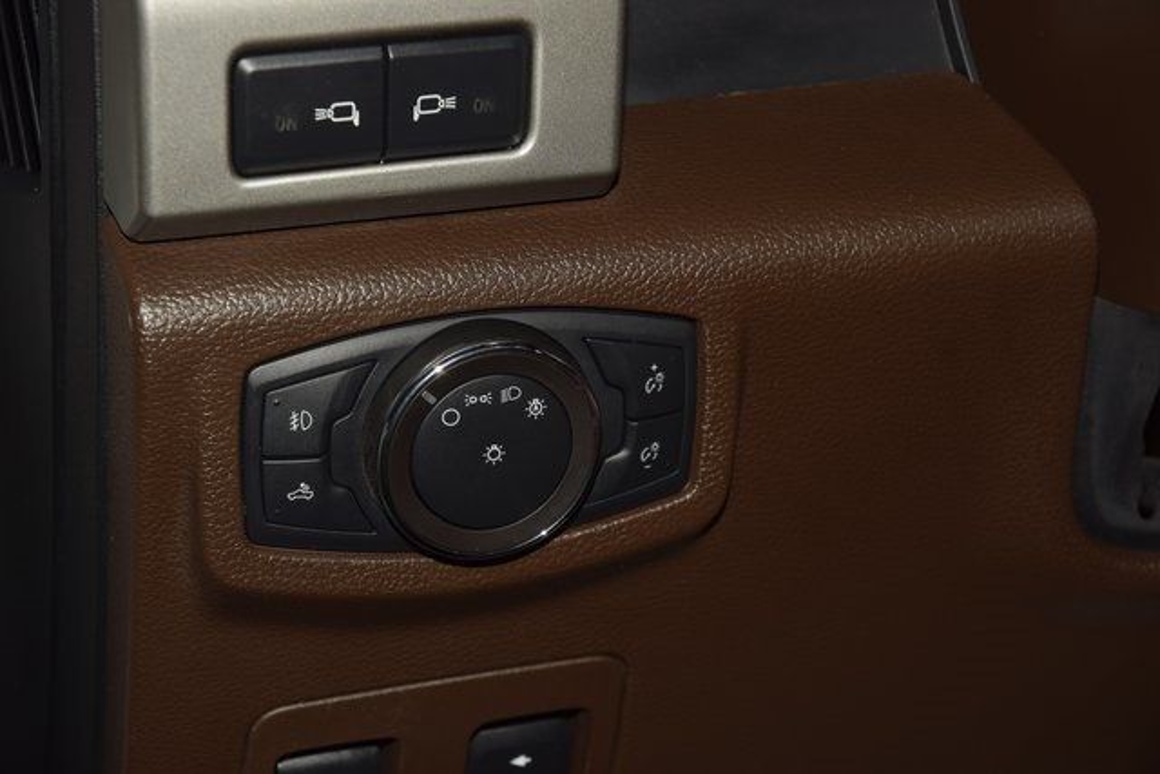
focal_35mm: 105
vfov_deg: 13.0
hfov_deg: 19.5
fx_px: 3384
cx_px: 580
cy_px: 387
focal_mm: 70
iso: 100
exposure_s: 1/125
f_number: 8
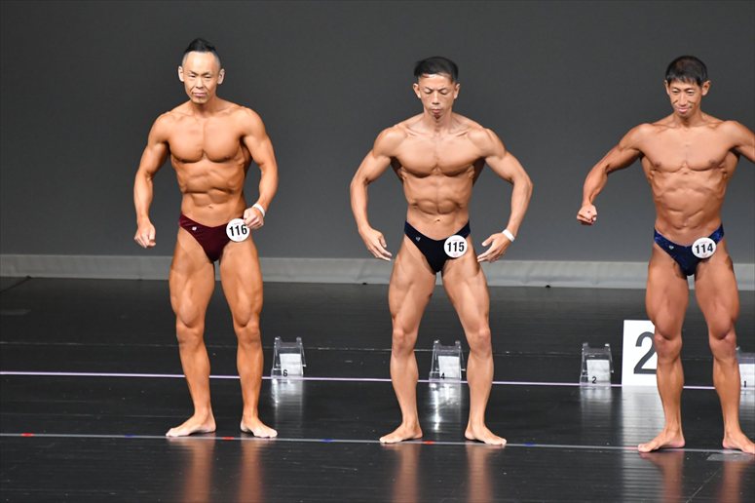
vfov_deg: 4.4
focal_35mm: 315
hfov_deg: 6.5
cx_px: 378
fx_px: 6603
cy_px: 252
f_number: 5.6
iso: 5000
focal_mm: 210
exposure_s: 1/400
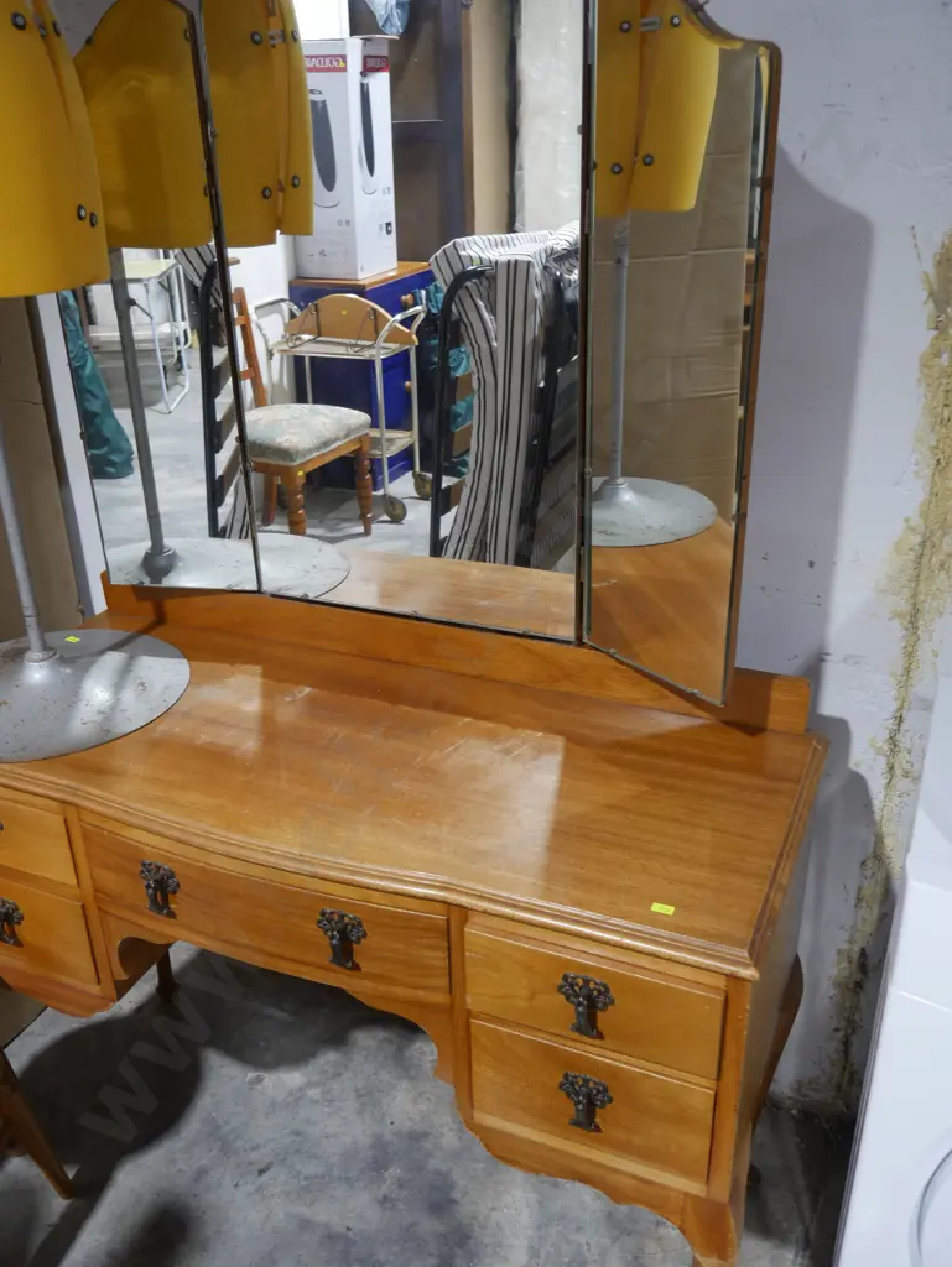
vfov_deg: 56.8
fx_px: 1172
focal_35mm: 32
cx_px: 476
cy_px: 634
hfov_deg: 44.2
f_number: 3.6
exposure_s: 1/60
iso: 500
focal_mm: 16
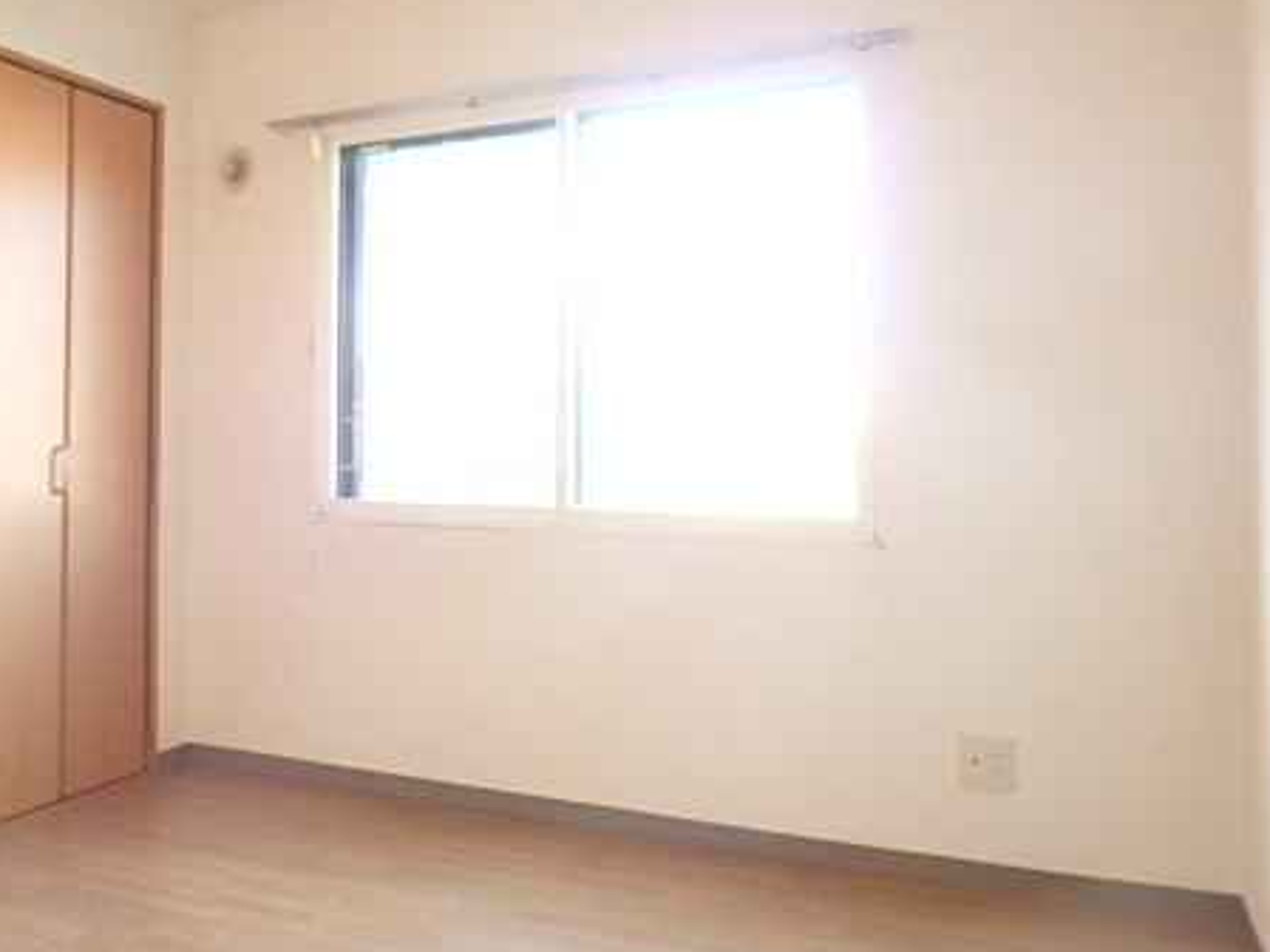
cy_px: 436
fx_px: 1101
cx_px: 533
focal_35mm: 30
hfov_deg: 59.6
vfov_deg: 46.8
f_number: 3.5
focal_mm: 3.7
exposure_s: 1/30
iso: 500
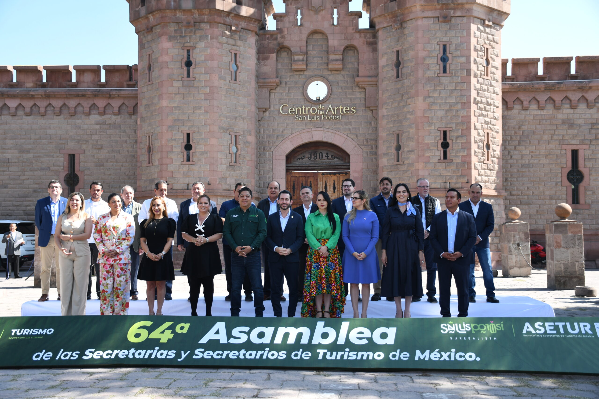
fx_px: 666
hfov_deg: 48.5
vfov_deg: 33.4
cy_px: 200
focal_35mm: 40
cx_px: 300
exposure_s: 1/200
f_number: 4
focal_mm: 27
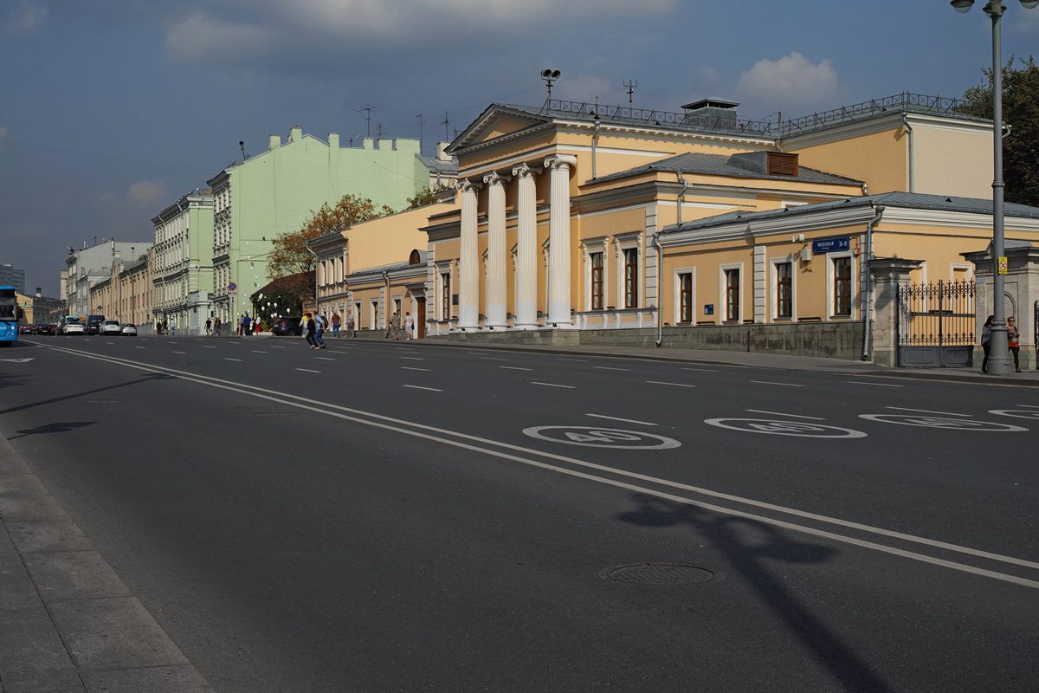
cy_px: 346
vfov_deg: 29.9
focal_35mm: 45
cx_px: 520
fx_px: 1299
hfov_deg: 43.6
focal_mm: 30
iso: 100
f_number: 8
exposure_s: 1/500
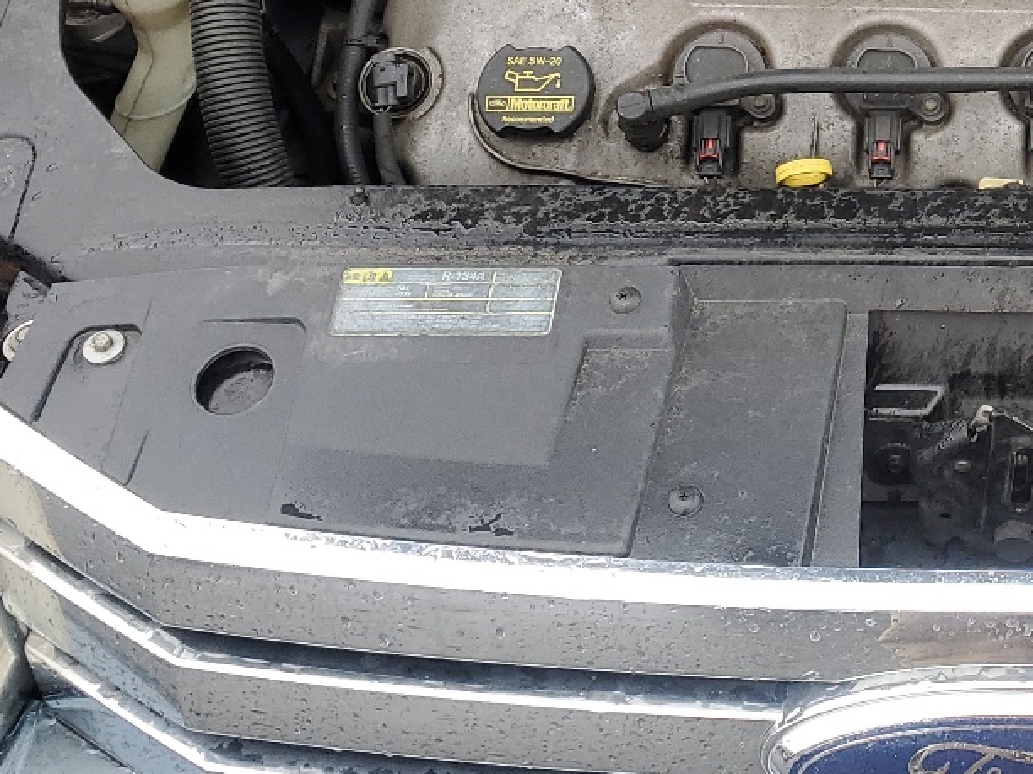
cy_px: -59
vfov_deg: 20.7
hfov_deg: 26.7
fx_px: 2029
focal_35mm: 68
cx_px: 1077
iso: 50
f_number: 1.5
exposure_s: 1/179
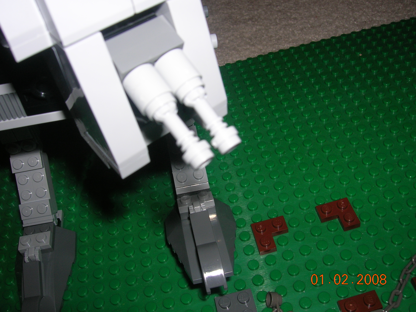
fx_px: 408
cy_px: 156
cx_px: 208
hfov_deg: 54.0
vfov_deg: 41.7
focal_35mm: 34
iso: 50
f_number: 4.9
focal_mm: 5.7
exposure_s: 1/60.1
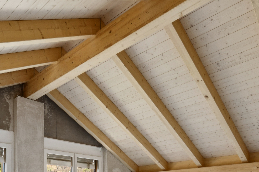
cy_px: 188
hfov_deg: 54.9
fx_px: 245
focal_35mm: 34
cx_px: 92
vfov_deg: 33.9
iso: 100
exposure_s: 1.3
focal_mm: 14
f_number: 22
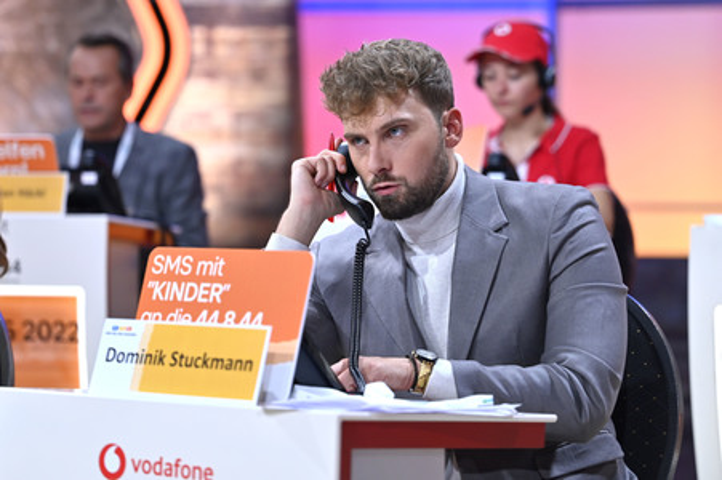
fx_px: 2024
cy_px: 240
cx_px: 361
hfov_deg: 20.2
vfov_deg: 13.5
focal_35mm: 101
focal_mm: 101
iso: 1000
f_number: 2.8
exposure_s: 1/320
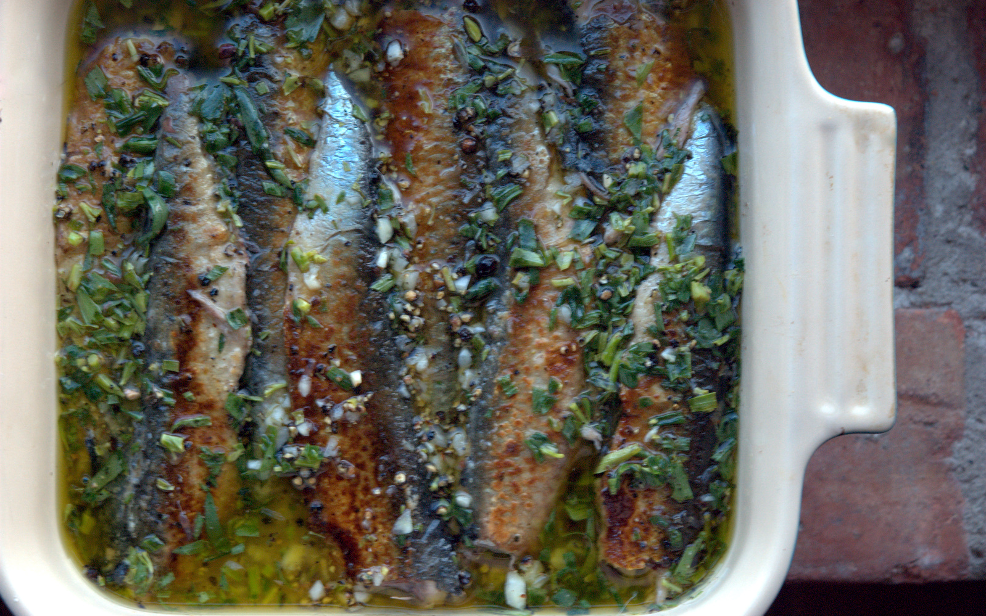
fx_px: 2472
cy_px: 295
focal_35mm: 92
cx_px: 493
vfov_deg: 14.2
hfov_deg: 22.6
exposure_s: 1/20
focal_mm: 60
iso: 640
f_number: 10
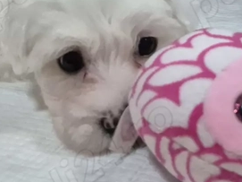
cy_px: -35
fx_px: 594
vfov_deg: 16.6
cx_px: 180
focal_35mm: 85
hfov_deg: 22.8
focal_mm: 5.4
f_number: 1.8
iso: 1000
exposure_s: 1/100
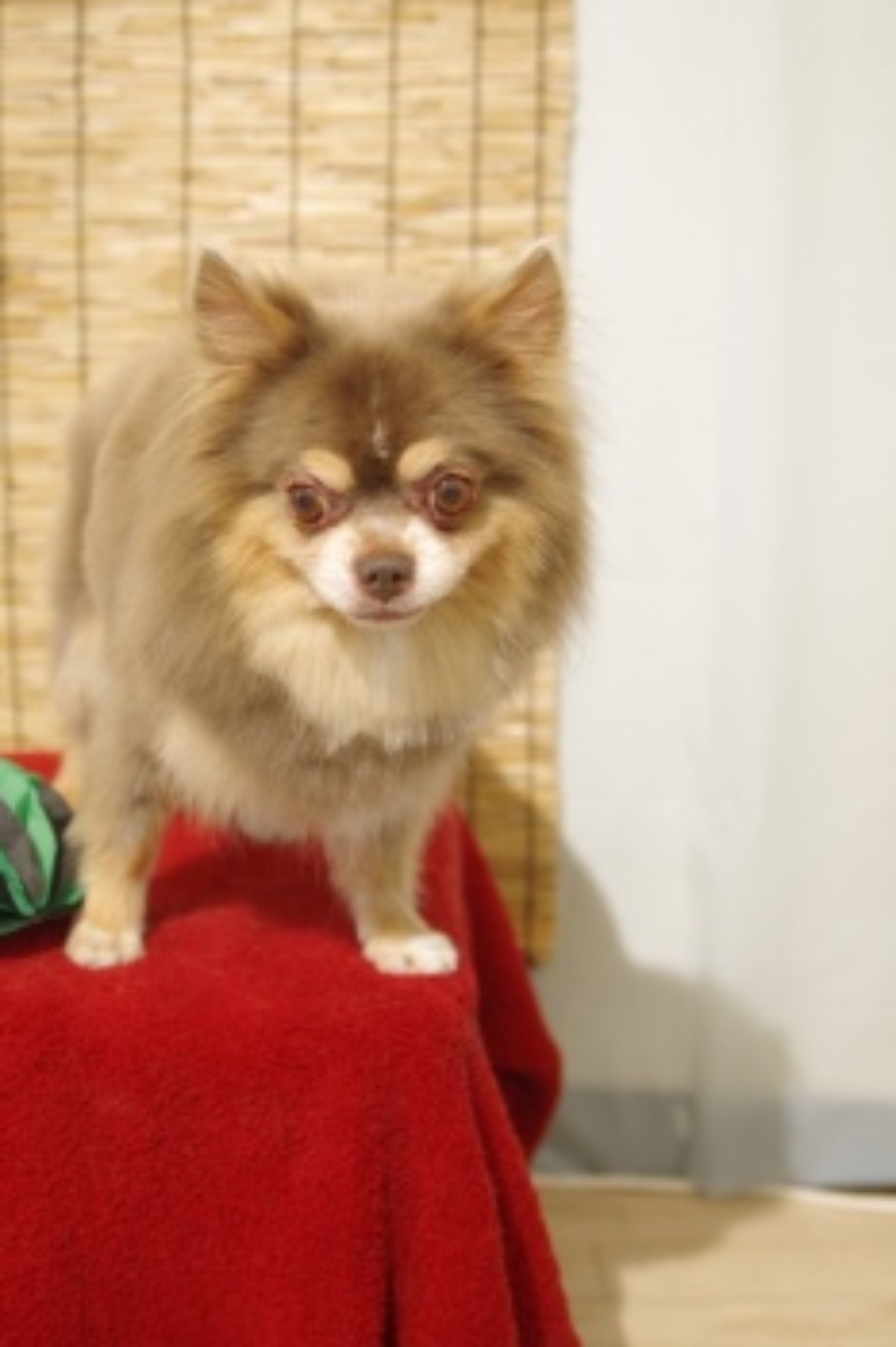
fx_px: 1794
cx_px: 404
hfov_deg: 28.0
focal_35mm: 48
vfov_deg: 41.1
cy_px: 643
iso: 320
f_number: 2.8
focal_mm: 28
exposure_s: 1/60
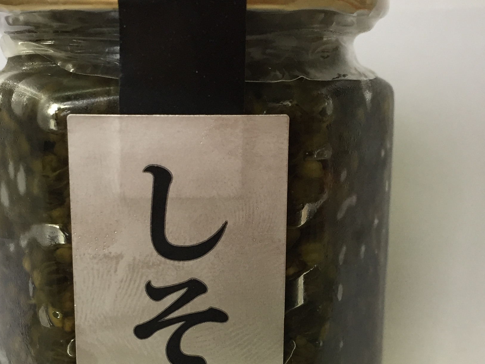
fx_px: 813
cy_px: 281
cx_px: 210
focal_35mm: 58
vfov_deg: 24.9
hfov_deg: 33.2
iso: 40
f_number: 2.2
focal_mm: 4.15
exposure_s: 1/30
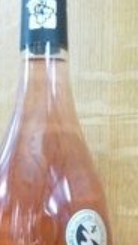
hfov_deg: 14.4
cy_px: 211
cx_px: 58
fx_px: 548
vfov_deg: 24.7
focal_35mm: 84
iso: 800
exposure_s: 1/4
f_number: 3.6
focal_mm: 6.5
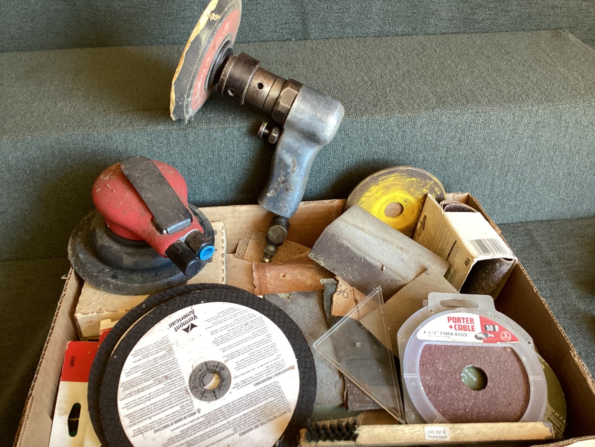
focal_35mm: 31
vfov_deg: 45.4
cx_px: 298
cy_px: 224
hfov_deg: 58.3
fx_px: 533
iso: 100
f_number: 2.4
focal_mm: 3.3
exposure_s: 1/50
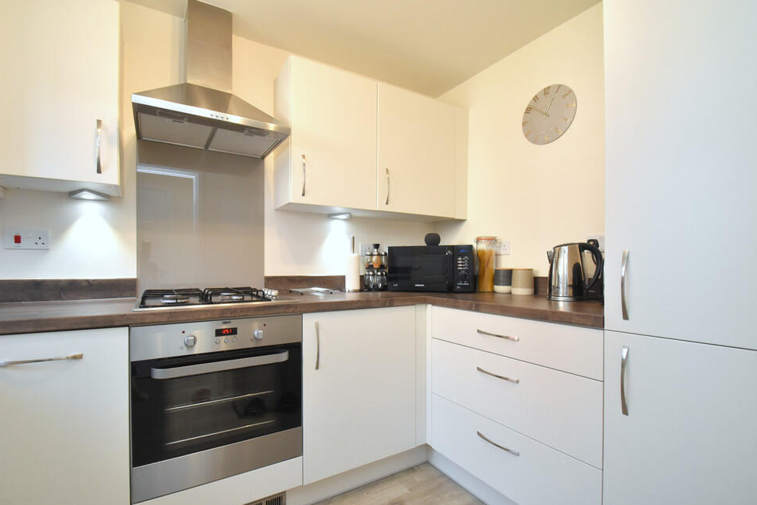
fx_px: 336
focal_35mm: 16
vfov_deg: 73.7
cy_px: 254
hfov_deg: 96.7
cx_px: 375
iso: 1600
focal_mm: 10
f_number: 9
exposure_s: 1/60
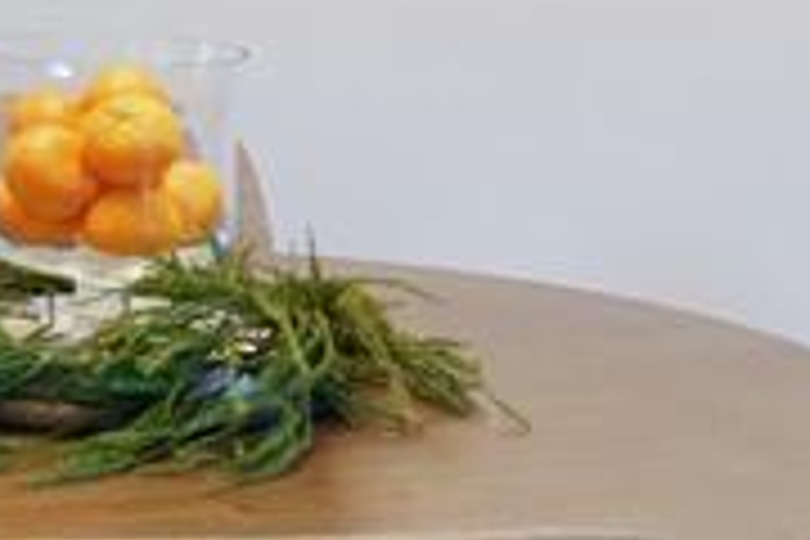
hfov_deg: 15.2
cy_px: -245
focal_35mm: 128
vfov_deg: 10.4
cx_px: -261
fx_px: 2880
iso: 1250
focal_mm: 16
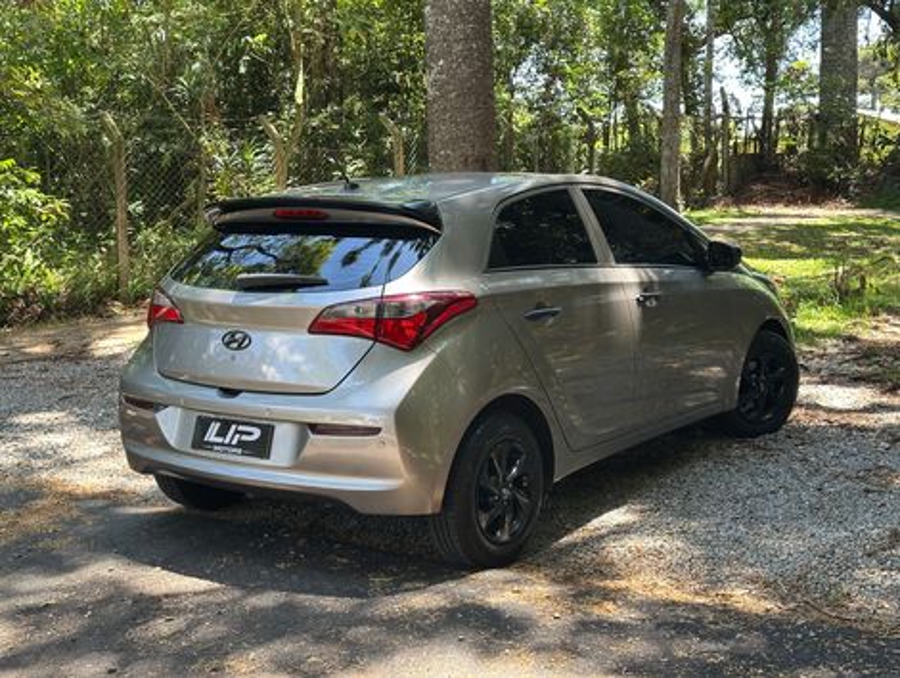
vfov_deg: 30.3
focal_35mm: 48
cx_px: 450
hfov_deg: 39.6
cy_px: 339
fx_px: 1250
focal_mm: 6.86
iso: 64
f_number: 1.78
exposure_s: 1/180
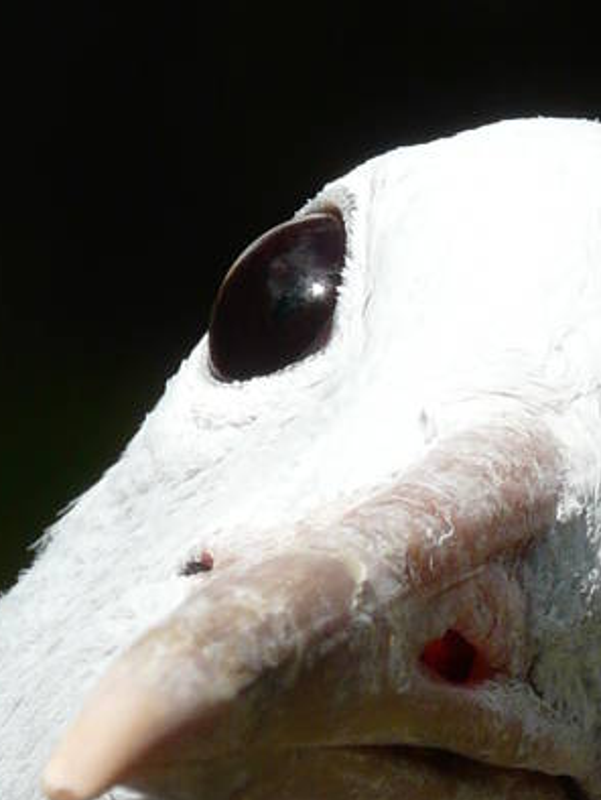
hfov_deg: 1.5
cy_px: 1360
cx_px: 294
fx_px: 23286
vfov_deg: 2.0
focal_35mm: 1007
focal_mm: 40.8
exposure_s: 1/400
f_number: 5.6
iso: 100
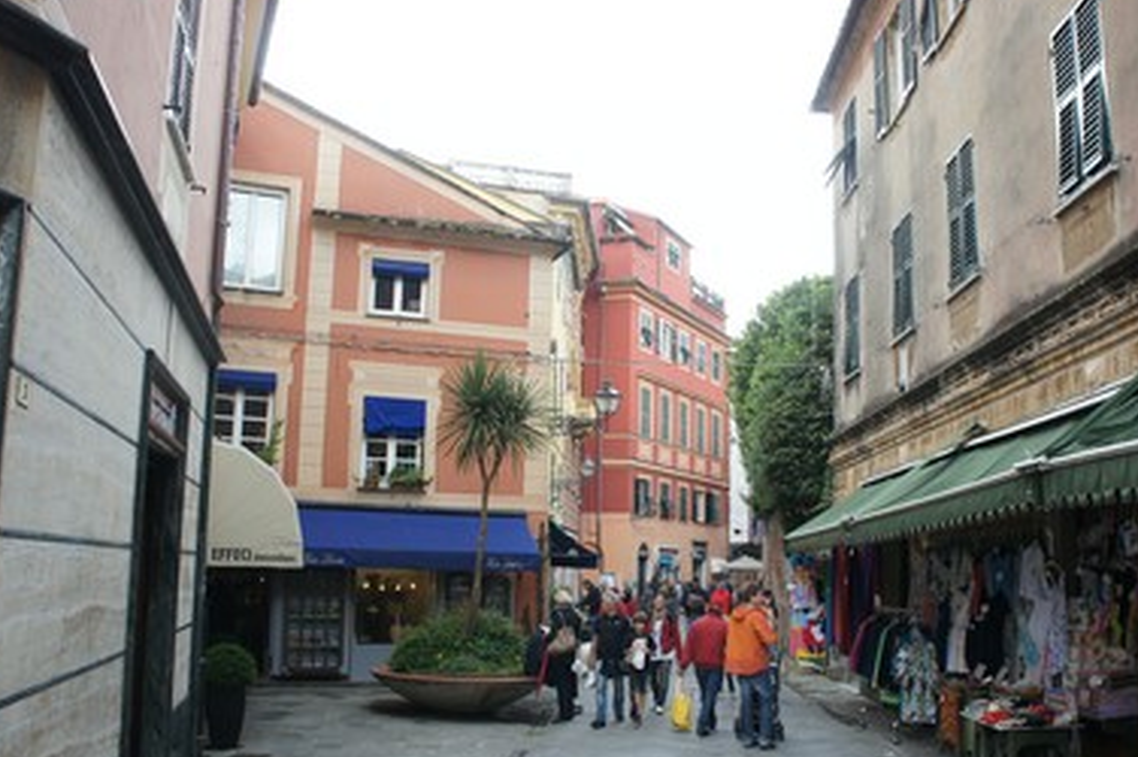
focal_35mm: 33
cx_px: 651
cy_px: 418
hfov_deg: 57.0
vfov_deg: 39.9
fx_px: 1042
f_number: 5.6
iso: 640
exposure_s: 1/250
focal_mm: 18
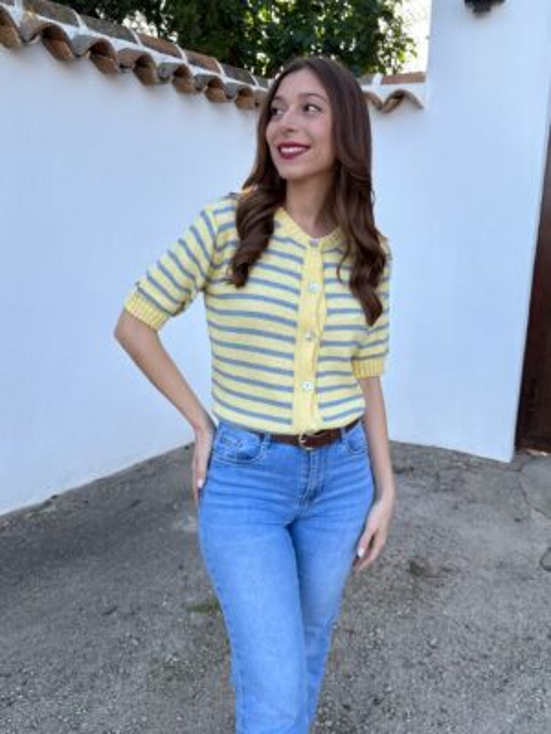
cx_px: 276
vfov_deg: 71.6
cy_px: 367
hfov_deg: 56.8
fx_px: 509
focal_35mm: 24
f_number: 1.78
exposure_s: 1/772
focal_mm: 6.76
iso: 80
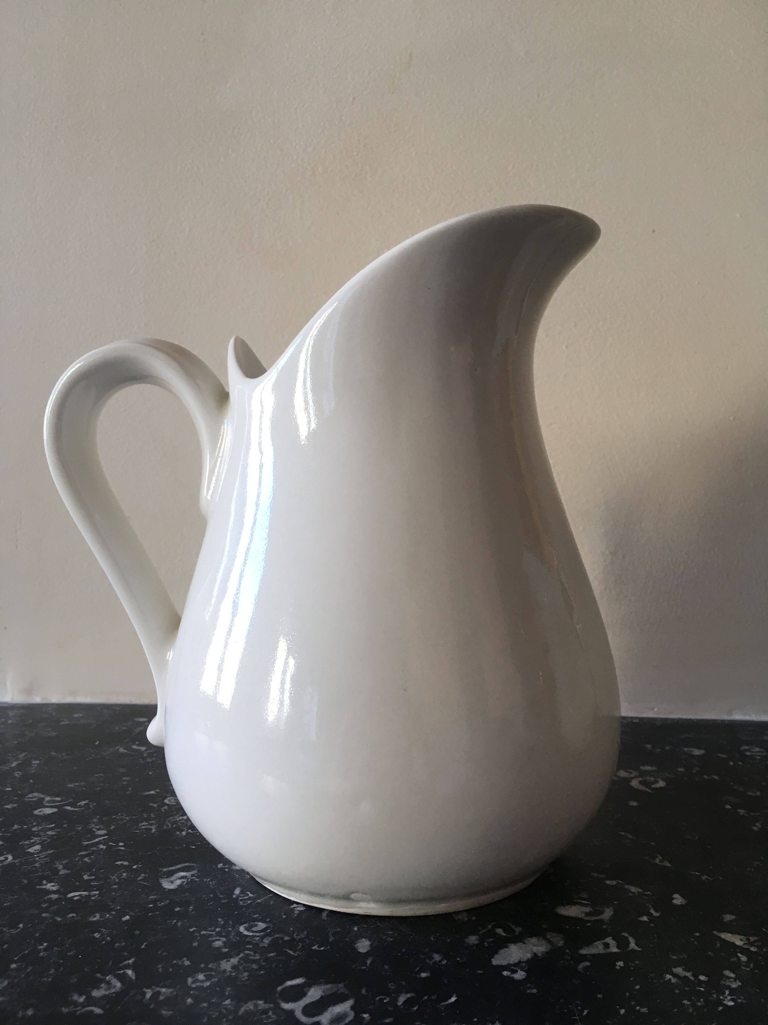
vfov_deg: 61.7
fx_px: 858
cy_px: 512
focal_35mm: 29
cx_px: 384
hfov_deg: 48.2
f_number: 2.2
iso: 50
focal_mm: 4.15
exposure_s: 1/33
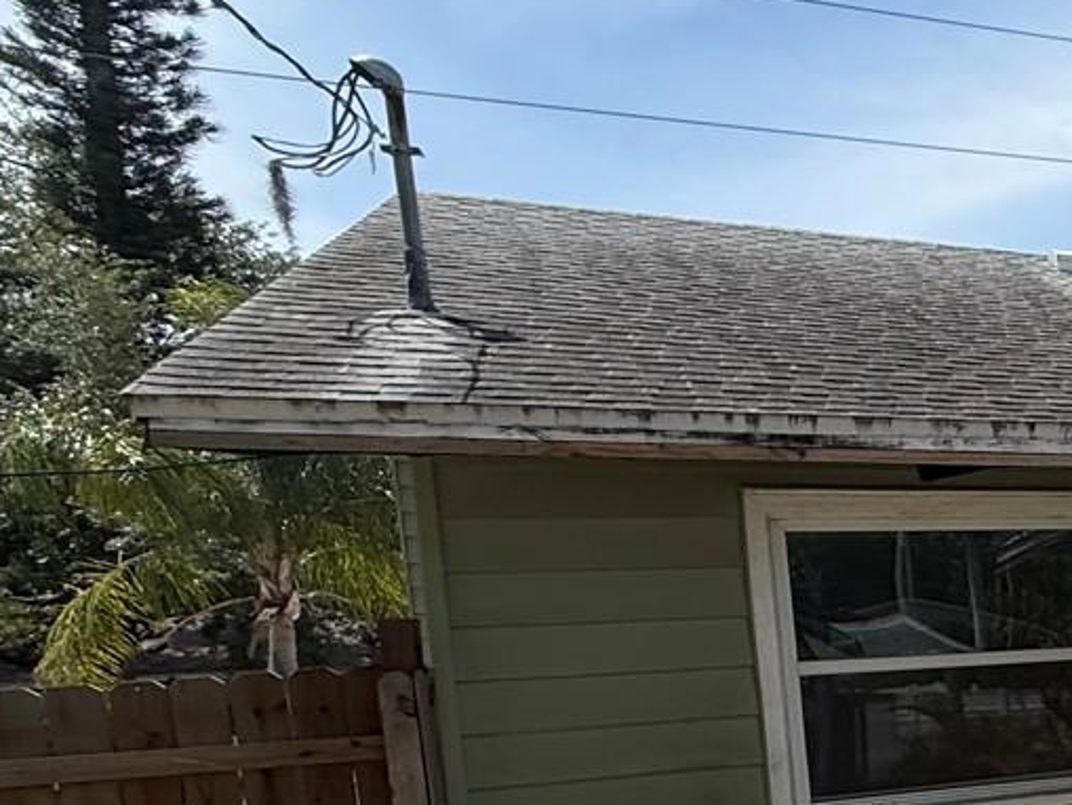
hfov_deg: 27.2
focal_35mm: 44
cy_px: 698
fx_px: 1363
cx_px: 1664
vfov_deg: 31.6
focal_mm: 2.22
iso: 50
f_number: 2.2
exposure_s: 1/1259
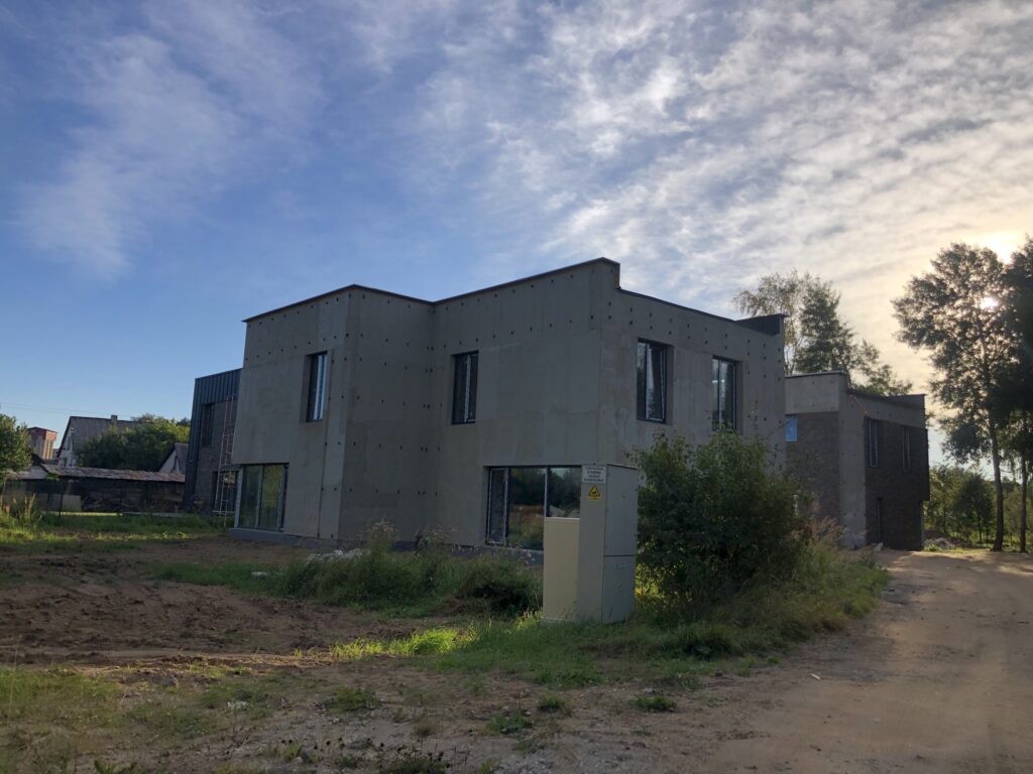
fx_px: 836
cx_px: 516
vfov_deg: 49.7
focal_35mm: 28
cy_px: 387
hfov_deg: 63.4
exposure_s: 1/2667
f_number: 1.8
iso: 20
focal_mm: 4
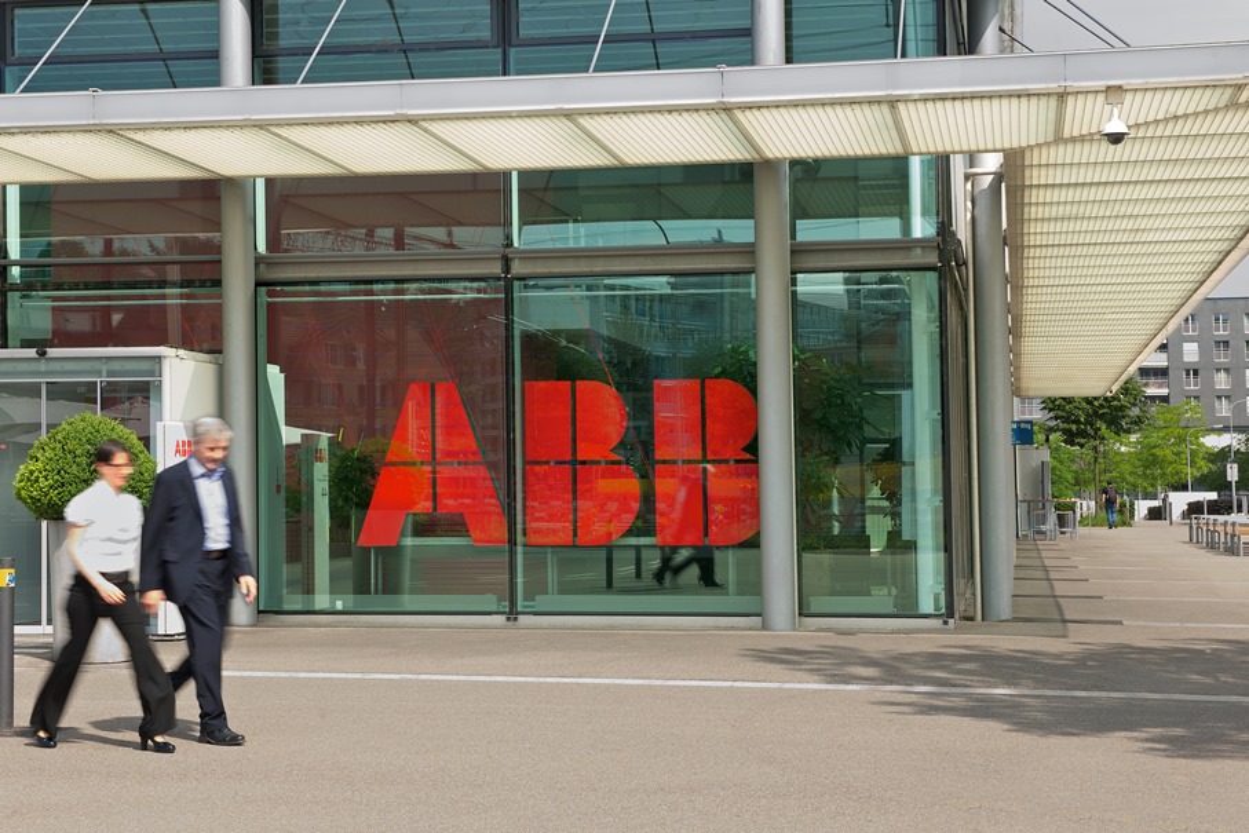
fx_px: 2082
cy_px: 416
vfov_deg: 22.6
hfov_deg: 33.4
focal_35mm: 60
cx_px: 624
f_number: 10
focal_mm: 60
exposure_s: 1/25
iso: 50
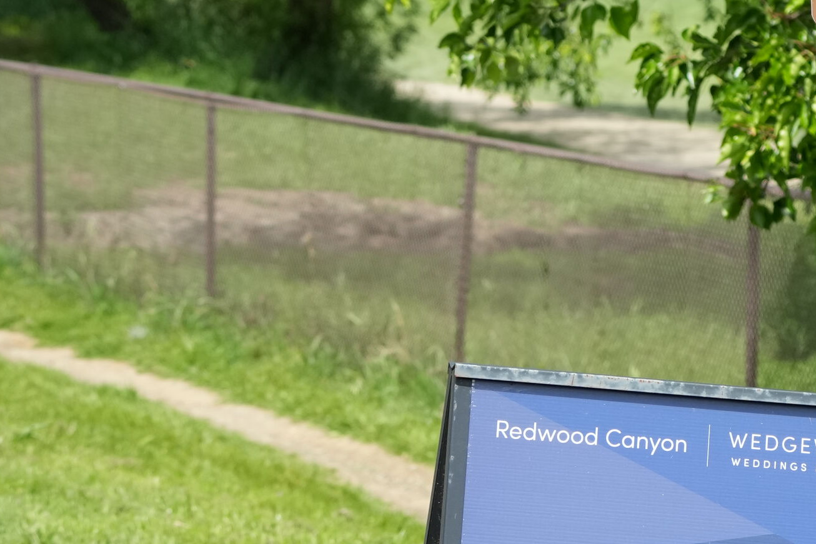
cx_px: 913
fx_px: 4874
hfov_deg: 9.5
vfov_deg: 6.4
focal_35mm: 215
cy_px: 259
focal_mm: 65
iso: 640
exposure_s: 1/2000
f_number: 5
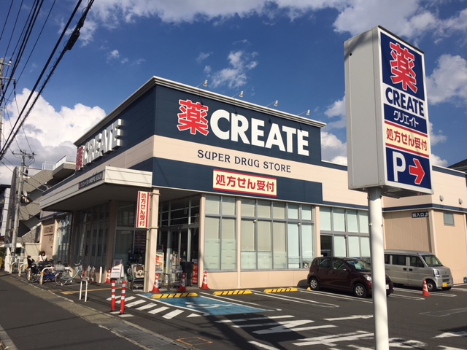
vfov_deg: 48.2
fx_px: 391
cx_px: 234
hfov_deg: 61.7
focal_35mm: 29
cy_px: 175
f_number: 2.2
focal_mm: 4.15
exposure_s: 1/3663
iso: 25
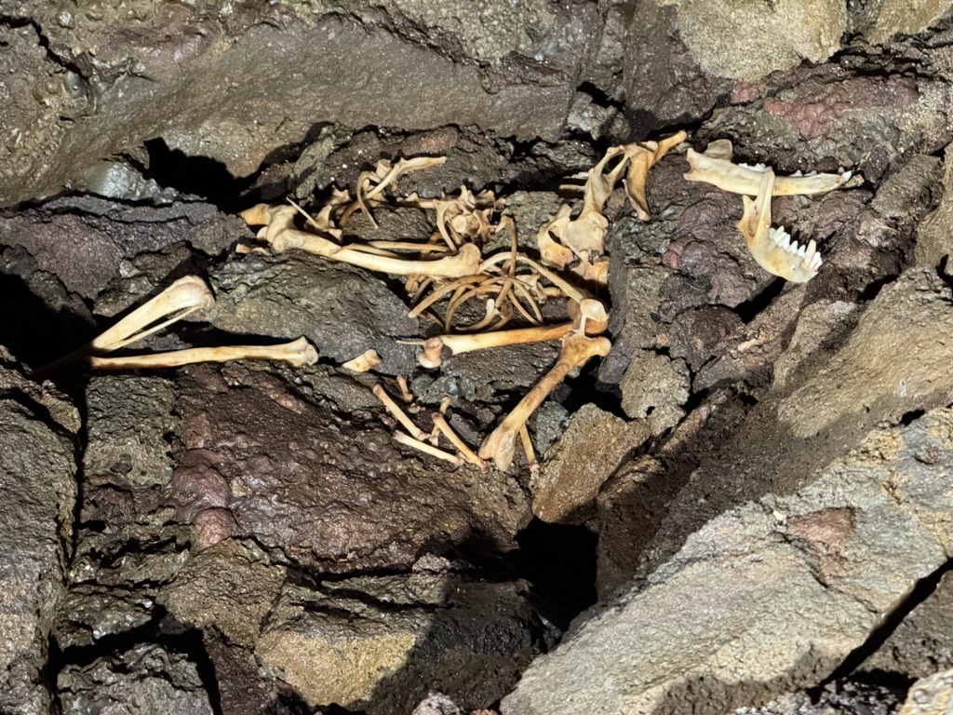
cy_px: 358
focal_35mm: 120
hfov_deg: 16.4
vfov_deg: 12.3
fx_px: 3304
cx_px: 476
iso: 640
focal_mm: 15.66
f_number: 2.8
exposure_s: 1/60
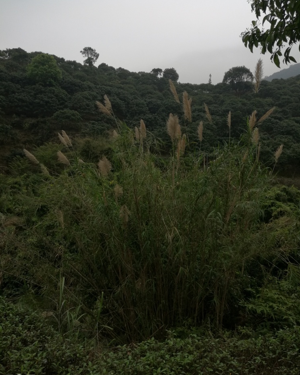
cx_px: 151
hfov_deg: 49.9
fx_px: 322
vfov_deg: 60.4
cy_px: 180
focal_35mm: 29
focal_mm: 4.04
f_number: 2
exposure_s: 1/393
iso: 50
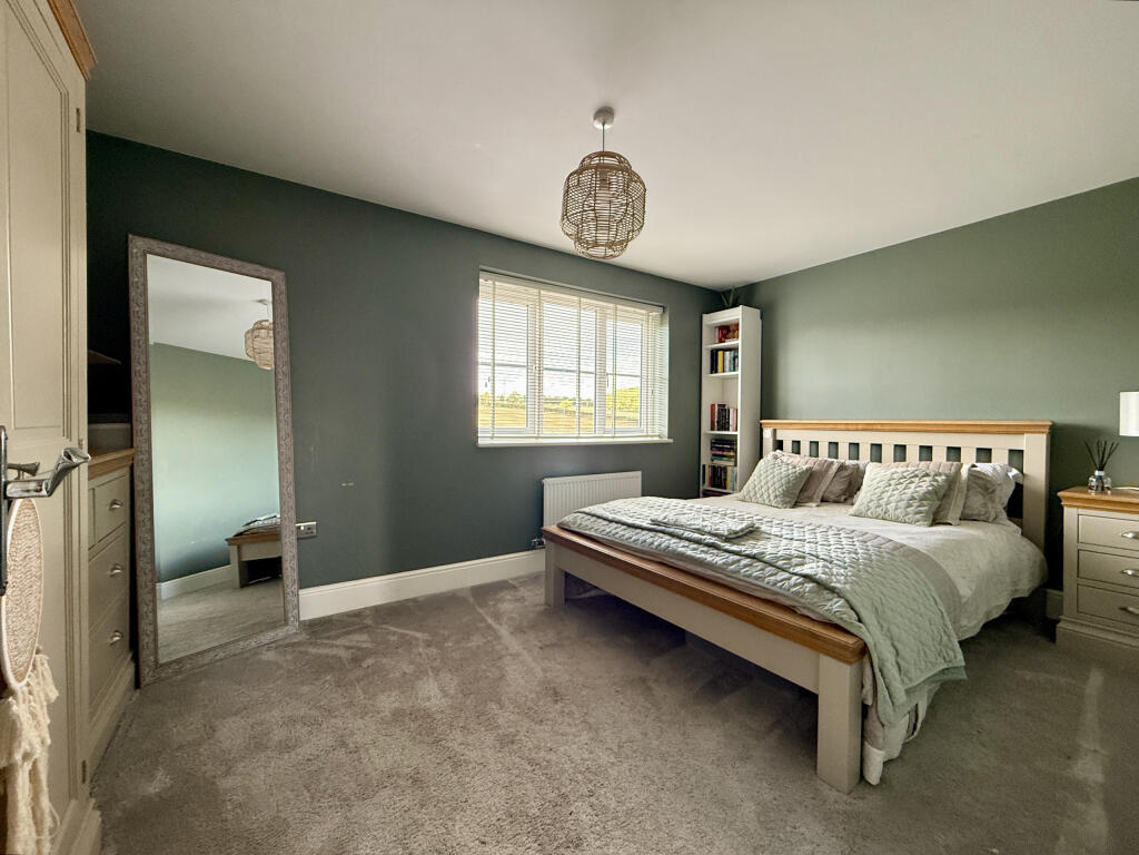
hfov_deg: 102.1
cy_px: 428
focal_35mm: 14
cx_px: 570
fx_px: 461
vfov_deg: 85.7
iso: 320
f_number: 2.2
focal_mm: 2.22
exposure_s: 1/97
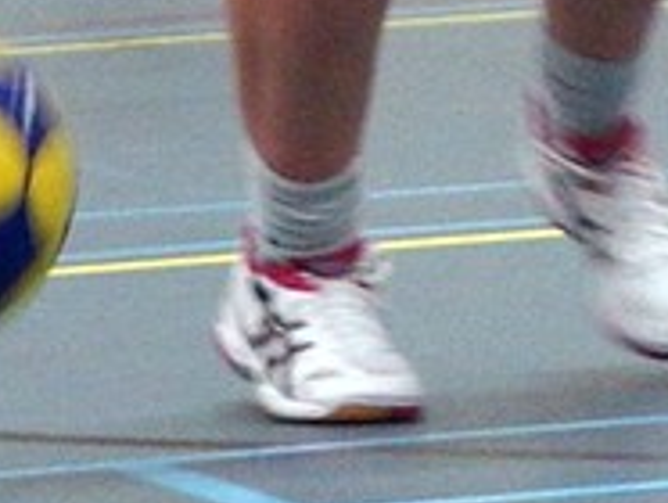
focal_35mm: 397
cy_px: -613
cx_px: -528
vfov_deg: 3.7
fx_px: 7671
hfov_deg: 4.9
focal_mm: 50
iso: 1250
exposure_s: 1/160
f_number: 3.2
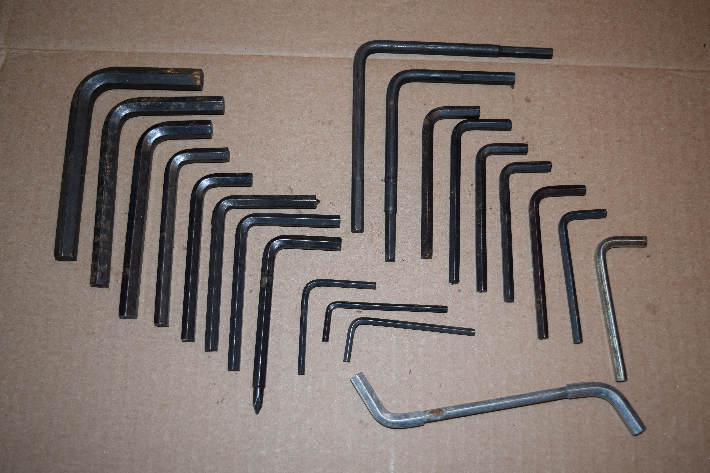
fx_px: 887
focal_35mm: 45
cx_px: 355
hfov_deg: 43.6
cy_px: 236
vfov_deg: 29.9
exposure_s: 1/60
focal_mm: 30
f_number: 4.2
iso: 450
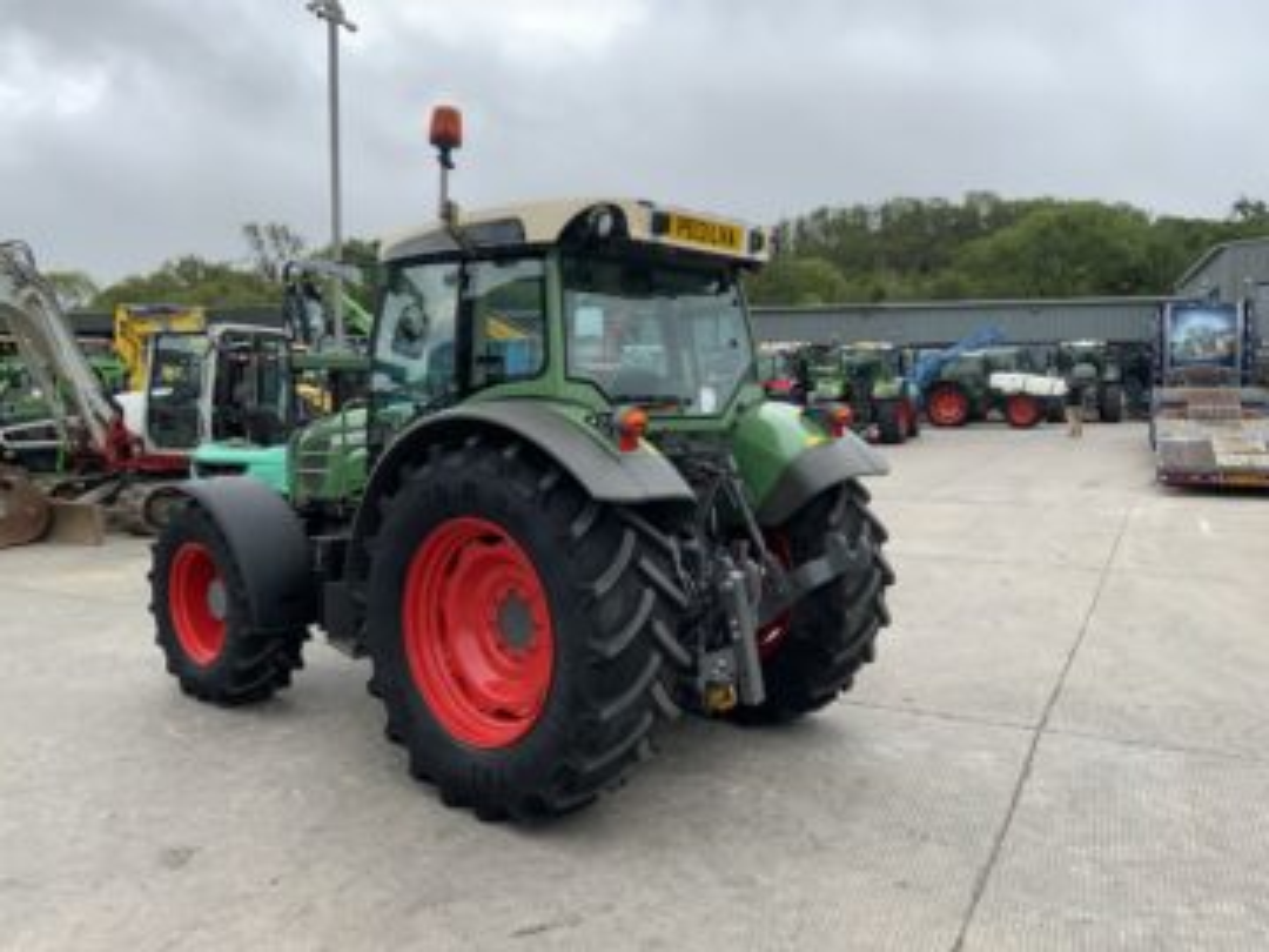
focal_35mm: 29
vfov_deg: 48.2
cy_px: 476
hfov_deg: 61.7
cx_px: 634
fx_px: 1063
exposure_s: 1/1279
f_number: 1.8
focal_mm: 3
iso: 16
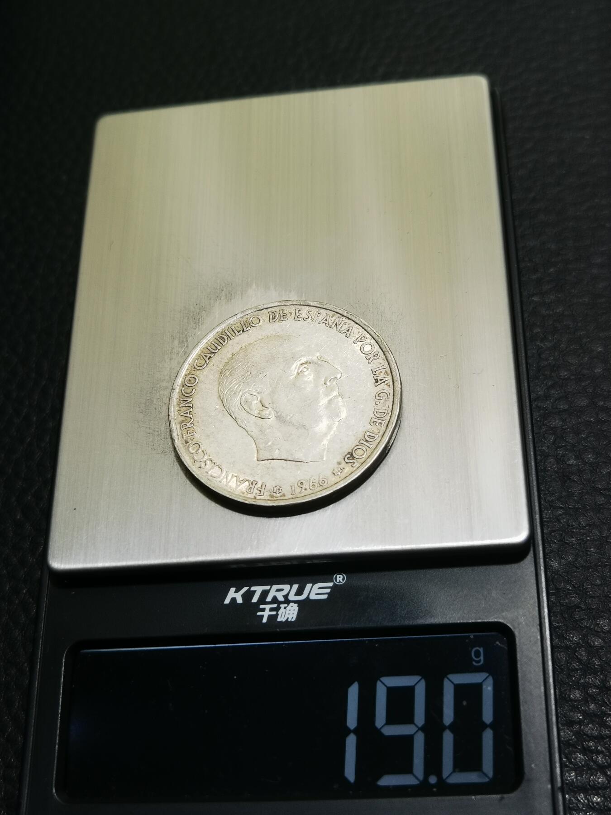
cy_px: 408
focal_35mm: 48
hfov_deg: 30.3
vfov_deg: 39.7
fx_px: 1130
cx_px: 306
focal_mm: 6.67
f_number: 1.9
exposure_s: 1/100
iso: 80
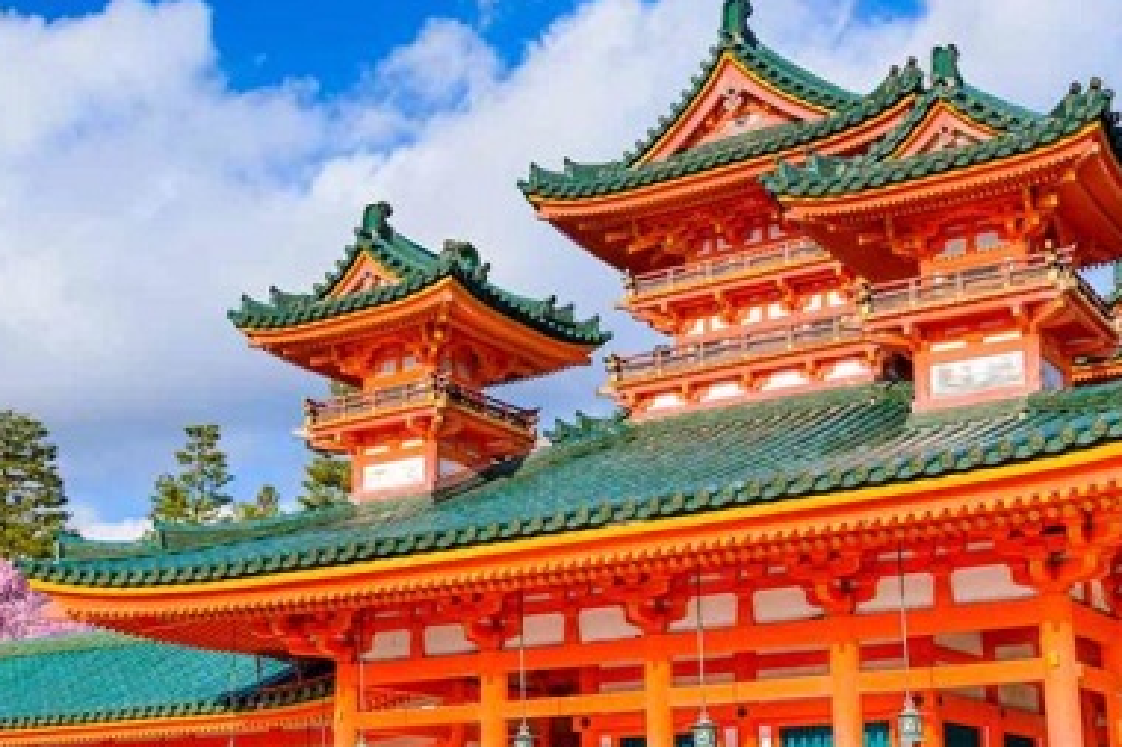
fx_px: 1713
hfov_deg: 36.3
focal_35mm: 55
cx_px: 549
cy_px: 496
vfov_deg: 24.5
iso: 200
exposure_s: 1/320
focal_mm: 29
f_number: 5.6
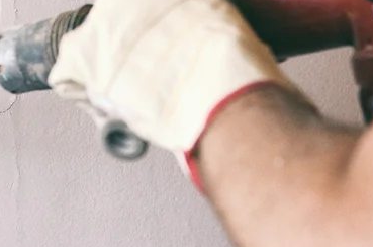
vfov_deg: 5.3
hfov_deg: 7.9
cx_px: -248
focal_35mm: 256
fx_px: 2646
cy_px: 78
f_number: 2.8
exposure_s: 1/250
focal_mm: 50
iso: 800
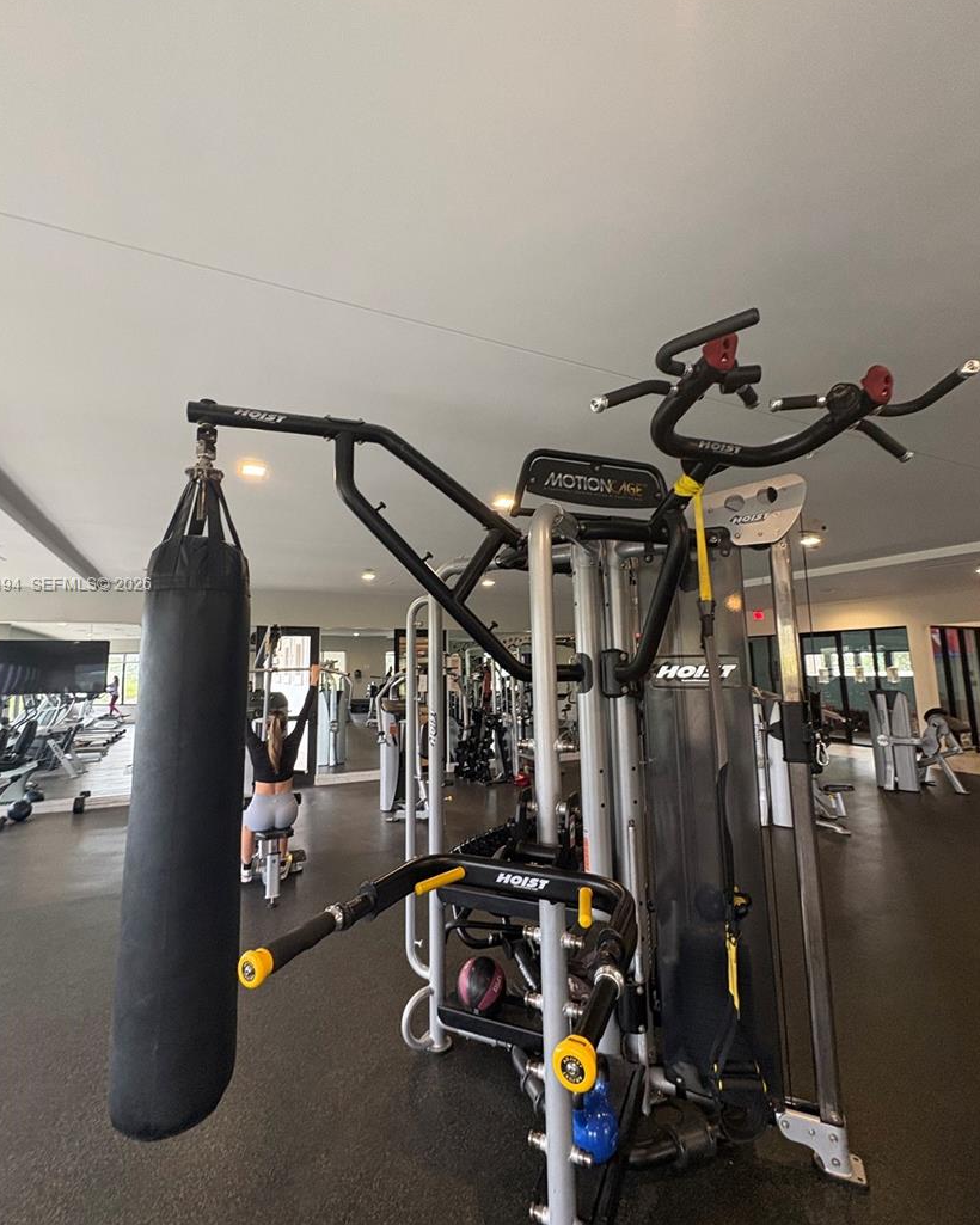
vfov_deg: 93.1
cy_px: 586
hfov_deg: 80.3
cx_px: 468
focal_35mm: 16
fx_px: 580
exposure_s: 1/60
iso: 250
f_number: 2.2
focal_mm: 2.22
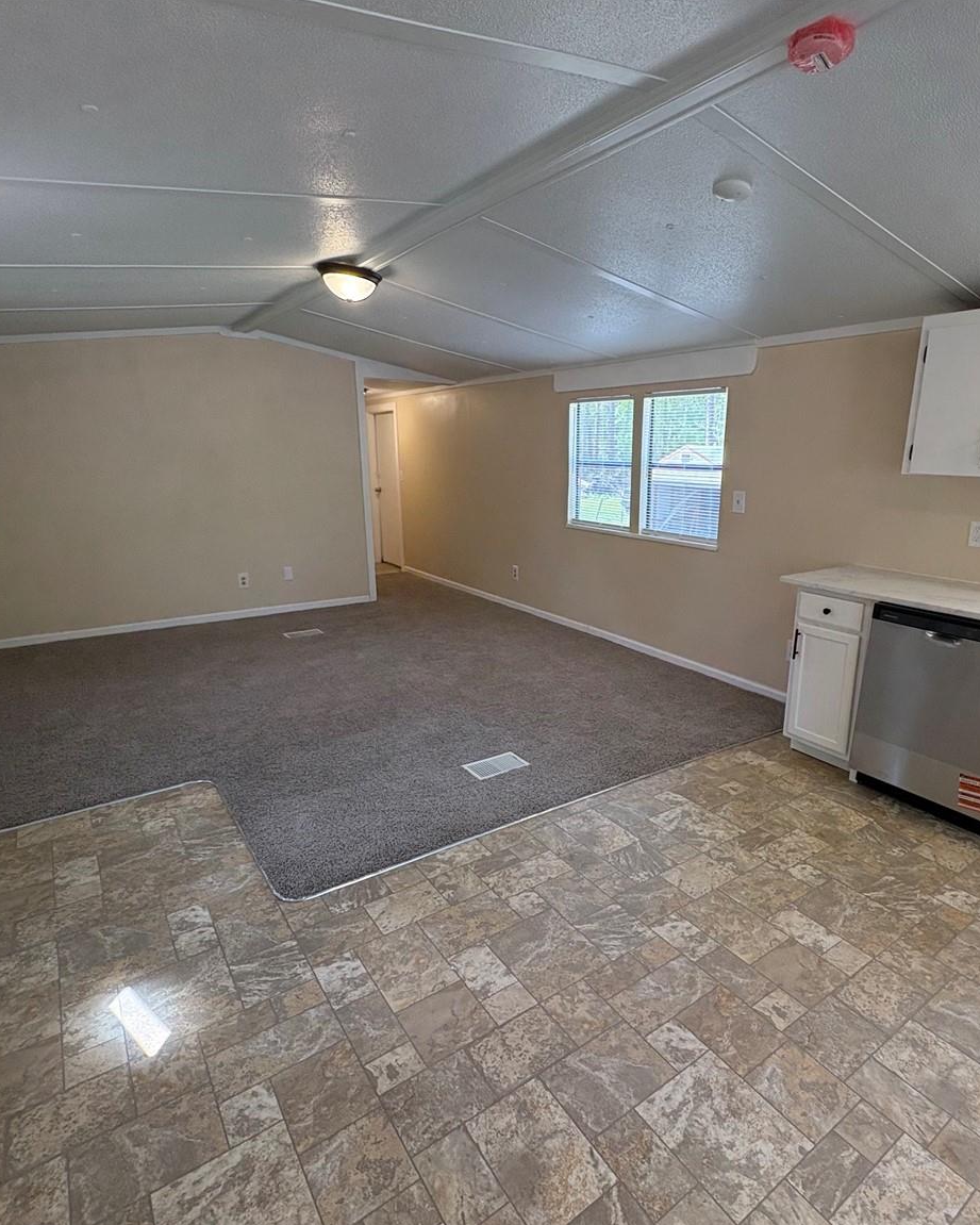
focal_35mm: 19
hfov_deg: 70.4
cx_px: 568
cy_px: 632
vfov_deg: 83.3
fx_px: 689
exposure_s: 1/120
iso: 160
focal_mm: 2.22
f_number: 2.2
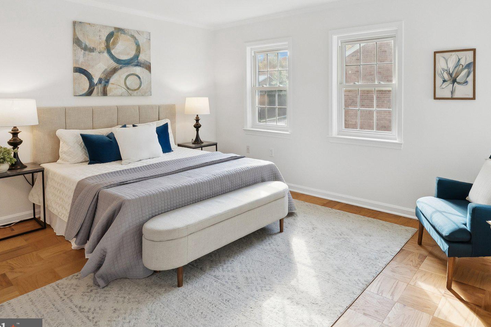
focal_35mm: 23
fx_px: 314
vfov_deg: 54.0
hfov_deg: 74.2
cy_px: 108
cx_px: 319
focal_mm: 16
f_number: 8
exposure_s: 1/160
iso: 2500
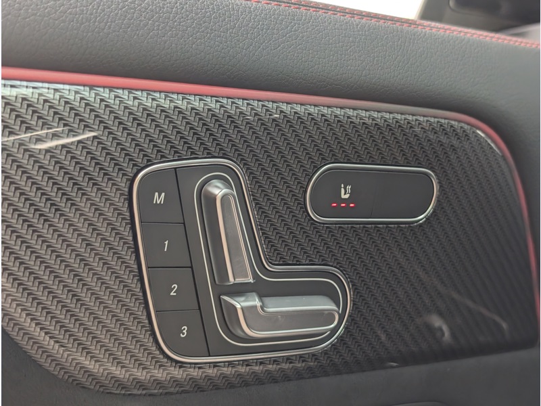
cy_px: 203
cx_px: 270
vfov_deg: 29.7
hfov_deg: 38.9
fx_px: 766
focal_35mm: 49
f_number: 1.68
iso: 450
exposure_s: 1/606
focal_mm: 6.9
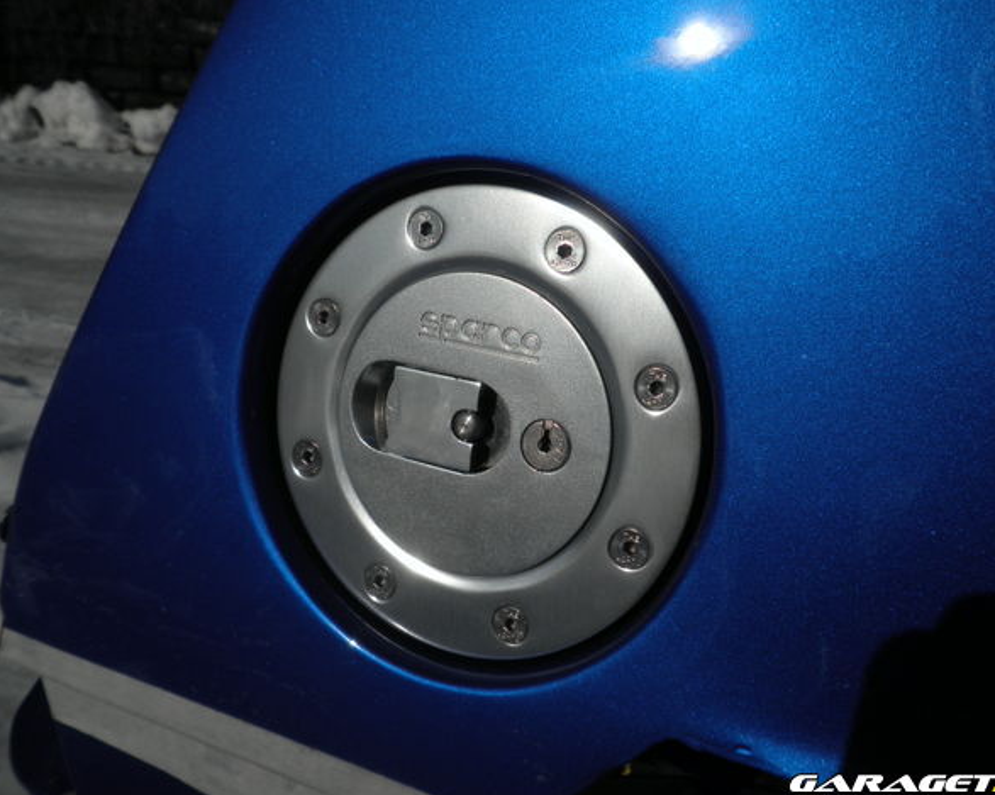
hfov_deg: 54.2
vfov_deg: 44.5
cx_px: 537
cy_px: 393
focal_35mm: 33
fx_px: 971
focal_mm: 5.5
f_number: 8.4
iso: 64
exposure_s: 1/800
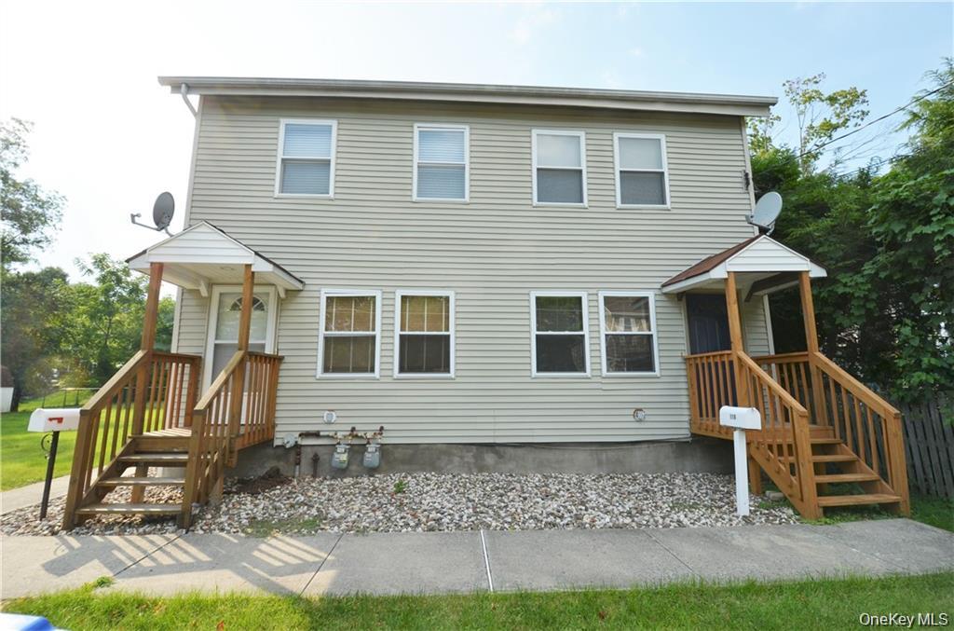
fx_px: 396
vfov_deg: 77.0
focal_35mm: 15
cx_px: 477
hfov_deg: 100.5
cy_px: 316
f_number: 8
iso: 125
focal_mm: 10
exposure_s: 1/250
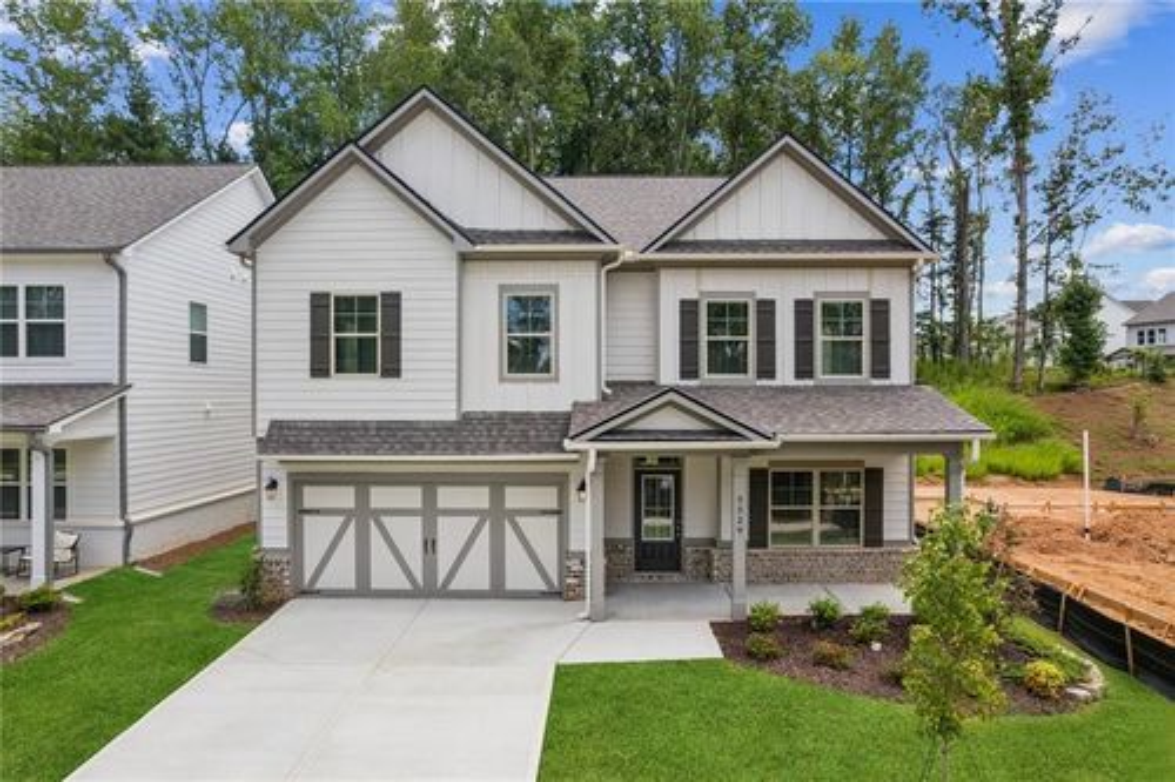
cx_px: 588
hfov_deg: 78.6
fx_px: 718
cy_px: 391
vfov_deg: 57.2
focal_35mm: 22
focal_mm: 8.38
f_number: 2.8
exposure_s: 1/1250
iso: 100
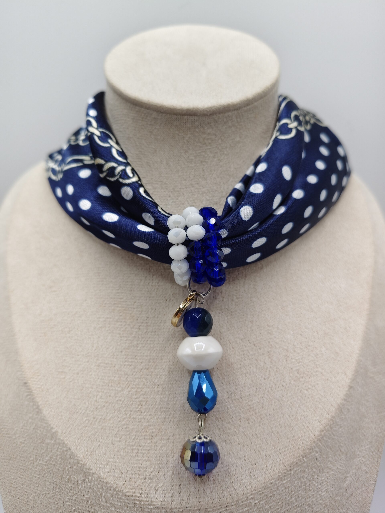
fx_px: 341
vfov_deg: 73.9
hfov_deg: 58.9
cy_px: 256
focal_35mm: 23
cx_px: 192
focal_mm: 5.56
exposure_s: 1/637
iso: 50
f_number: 1.88
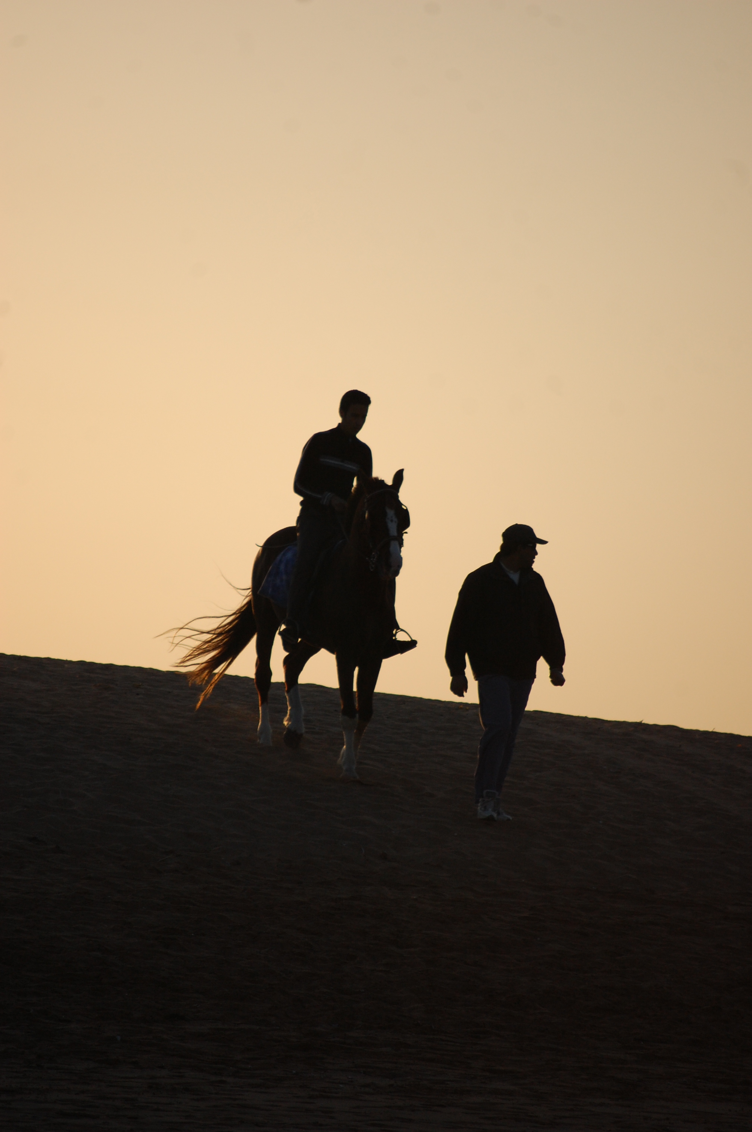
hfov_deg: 4.6
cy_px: 566
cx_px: 376
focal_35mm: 300
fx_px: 9417
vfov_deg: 6.9
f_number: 5.6
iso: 400
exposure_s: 1/2000
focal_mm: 200
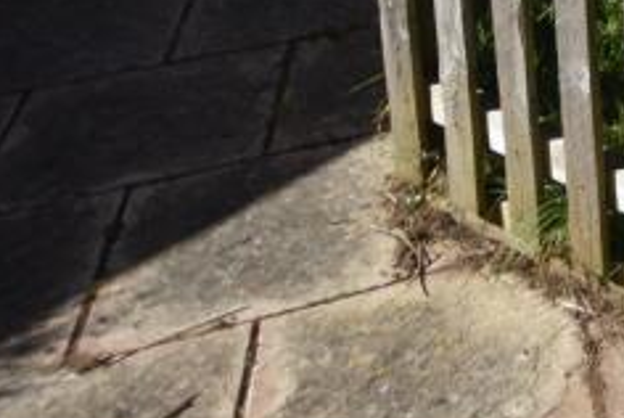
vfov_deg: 16.7
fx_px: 1128
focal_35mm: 65
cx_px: 1111
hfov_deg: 21.2
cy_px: -380
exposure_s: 1/250
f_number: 8
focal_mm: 10
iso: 100
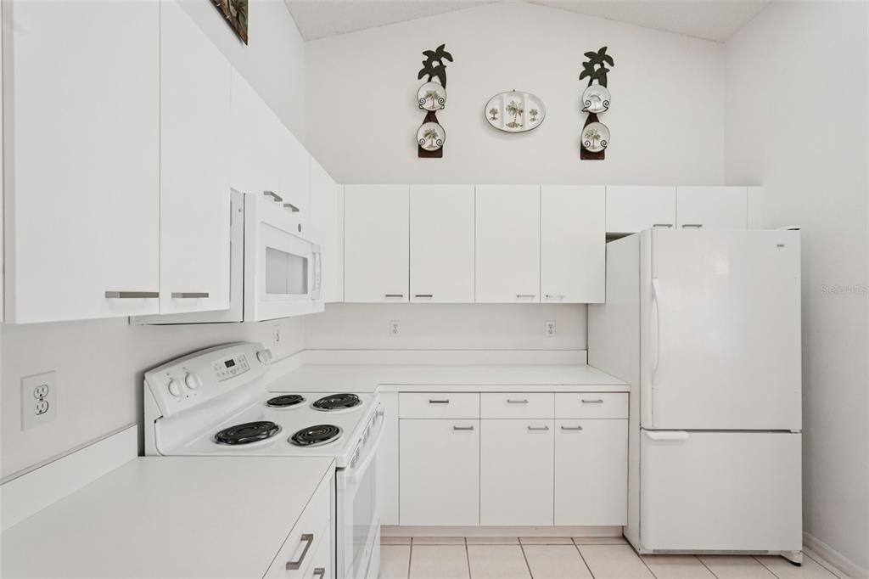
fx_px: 386
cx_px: 434
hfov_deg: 96.8
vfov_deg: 73.7
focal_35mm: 16
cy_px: 290
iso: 400
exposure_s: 1/25
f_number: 8
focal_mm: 16
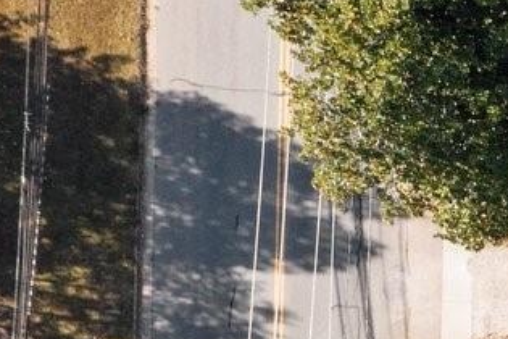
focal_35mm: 182
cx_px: 1642
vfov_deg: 7.3
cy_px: 657
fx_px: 2568
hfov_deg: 8.8
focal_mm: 10.26
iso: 100
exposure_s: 1/240
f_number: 5
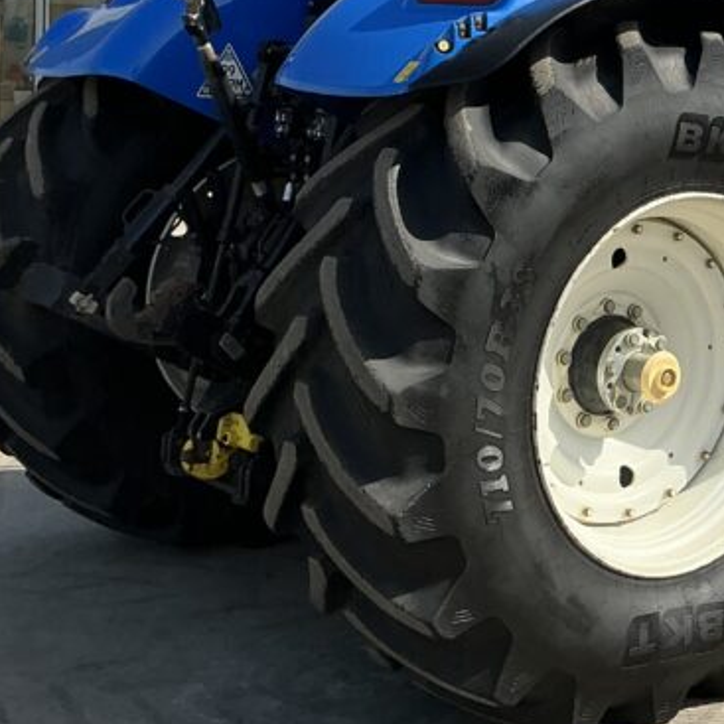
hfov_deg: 23.6
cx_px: 771
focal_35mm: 69
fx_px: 1633
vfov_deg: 24.6
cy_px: 146
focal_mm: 3
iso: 25
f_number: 1.8
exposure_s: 1/1675
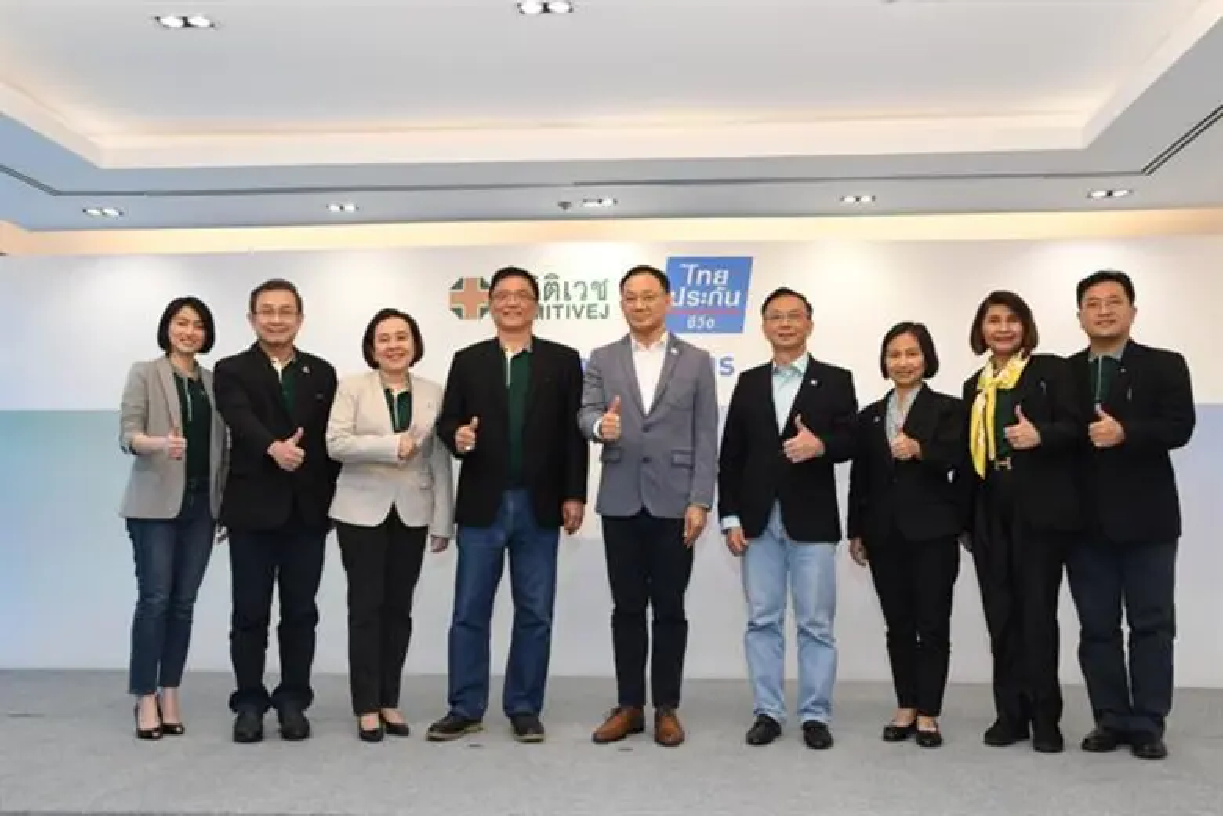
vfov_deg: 40.0
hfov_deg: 57.2
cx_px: 612
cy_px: 408
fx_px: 1121
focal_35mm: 33
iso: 1250
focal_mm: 22
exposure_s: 1/160
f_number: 6.3
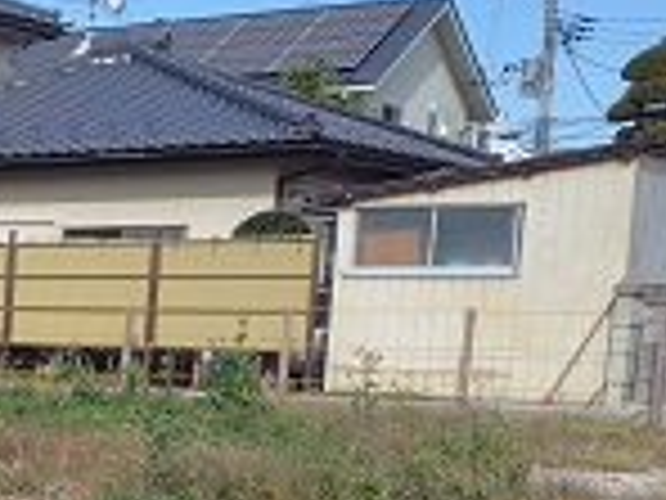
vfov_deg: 15.4
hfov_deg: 17.2
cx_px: -540
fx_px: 1789
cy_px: 559
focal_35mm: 93
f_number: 1.9
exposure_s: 1/1301
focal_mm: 5.6
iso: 50
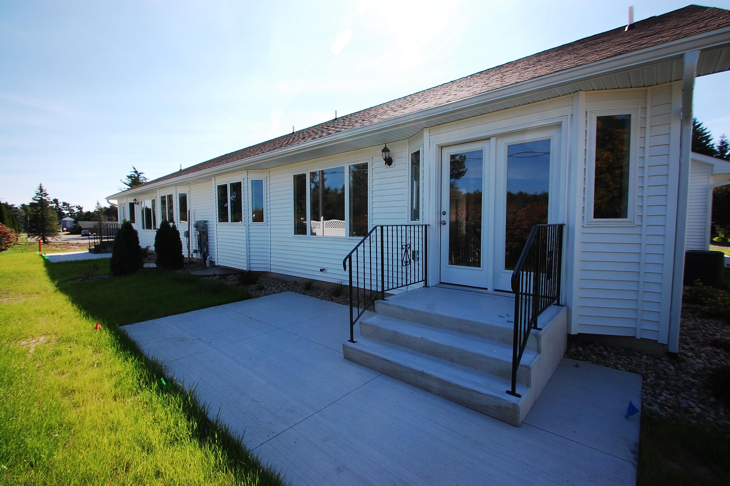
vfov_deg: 77.2
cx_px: 365
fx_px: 304
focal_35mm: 15
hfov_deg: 100.4
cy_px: 243
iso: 200
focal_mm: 10
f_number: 8
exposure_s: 1/250
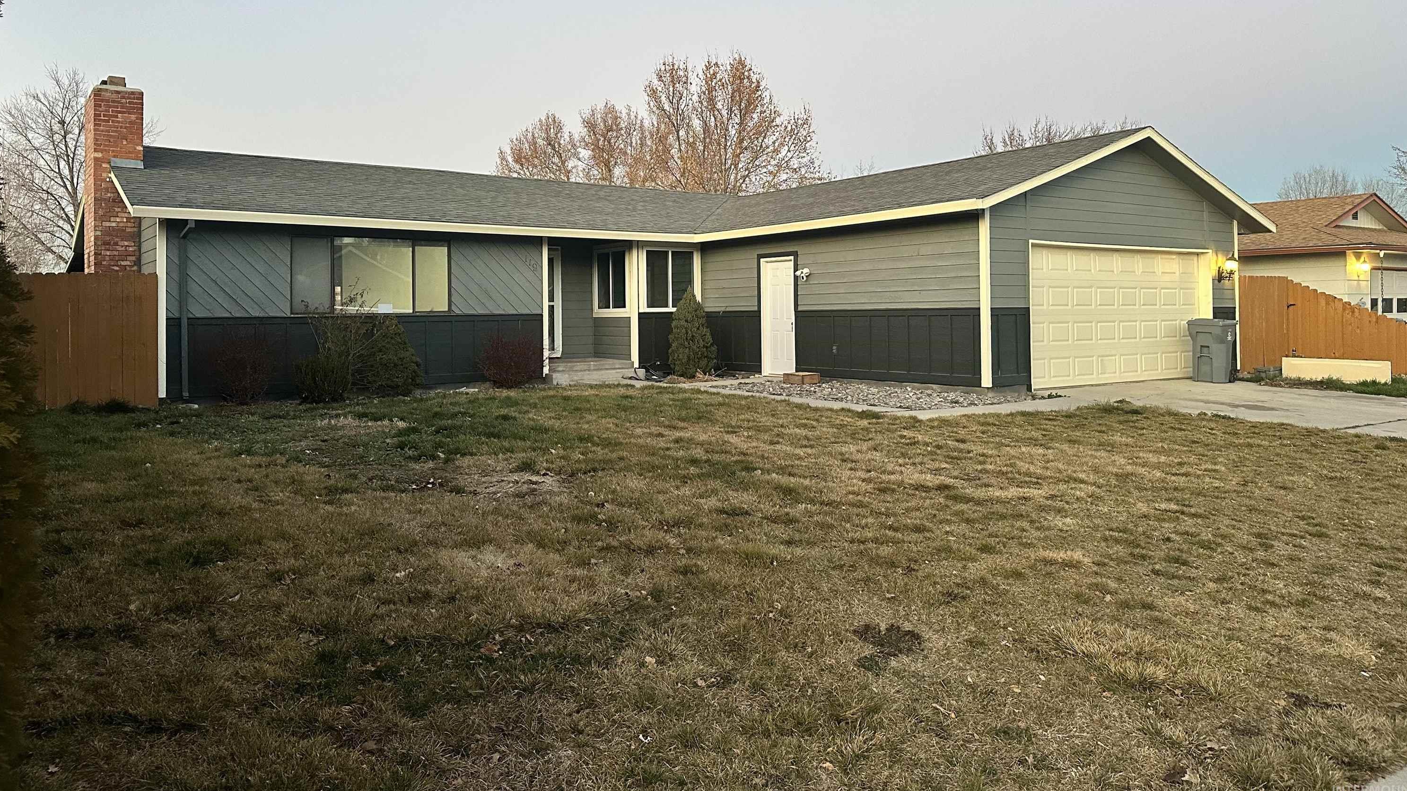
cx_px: 715
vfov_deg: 42.5
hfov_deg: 69.9
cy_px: 295
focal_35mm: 27
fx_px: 1007
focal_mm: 6.86
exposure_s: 1/60
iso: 400
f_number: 1.78
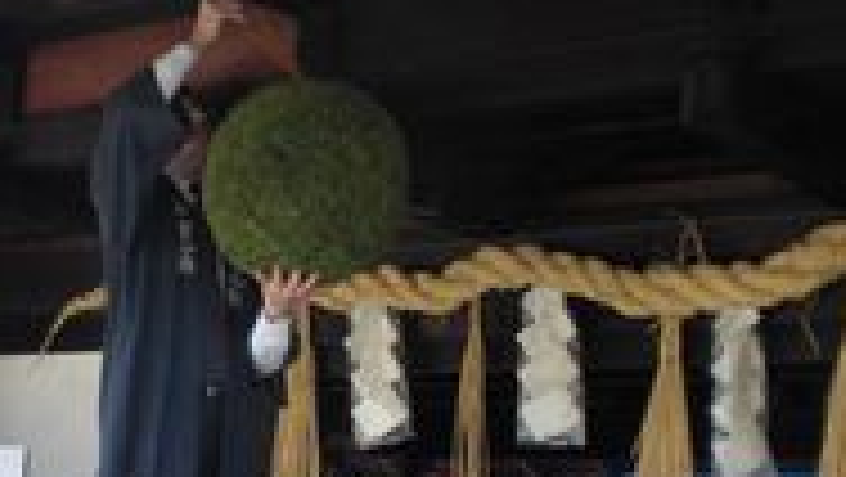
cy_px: 439
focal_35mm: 76
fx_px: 1706
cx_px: 191
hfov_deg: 27.4
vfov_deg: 15.7
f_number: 3.1
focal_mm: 6.3
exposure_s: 1/100
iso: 64
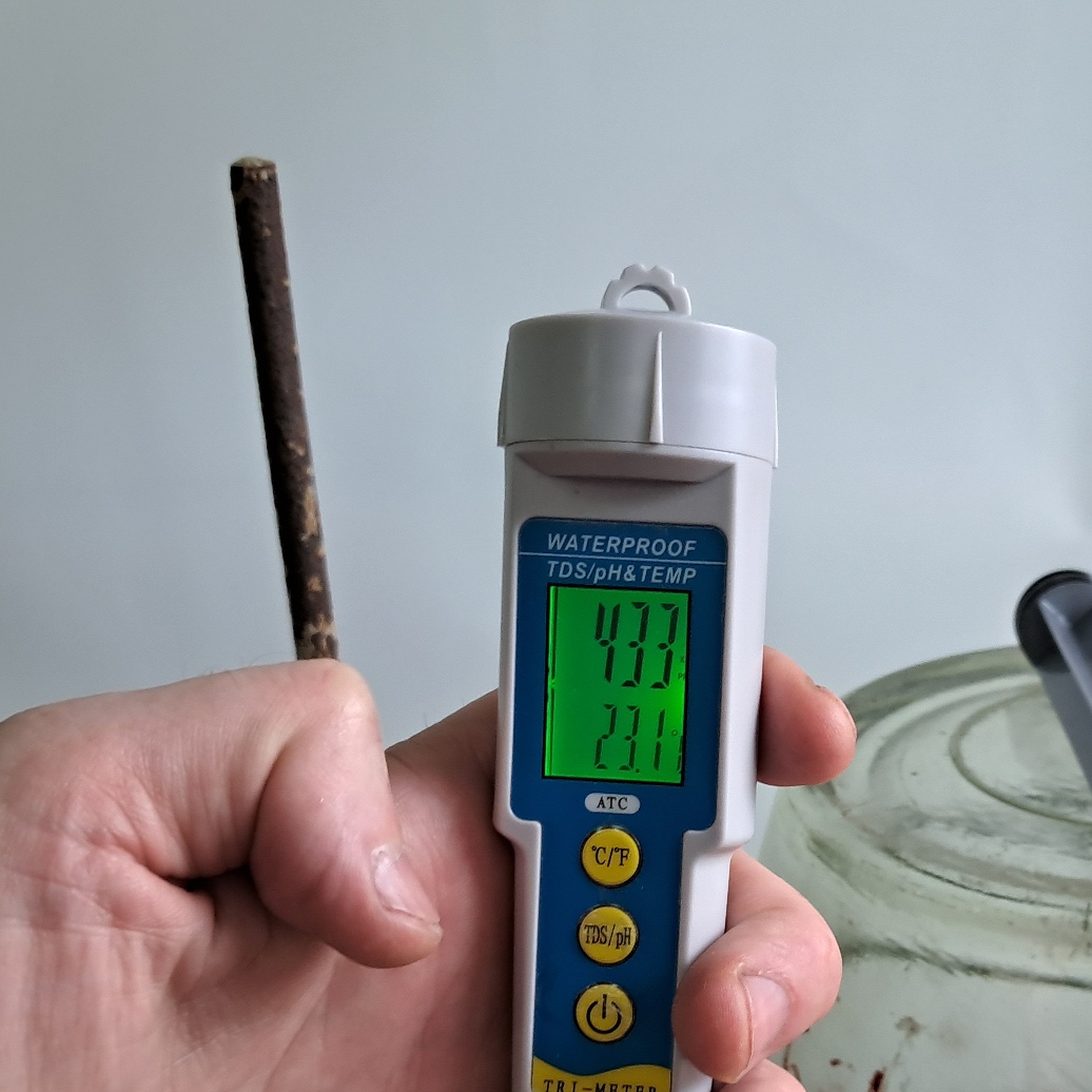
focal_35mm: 47
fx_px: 1677
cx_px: 765
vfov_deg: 35.4
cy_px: 787
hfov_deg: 35.5
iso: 160
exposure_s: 1/50
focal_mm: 4
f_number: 1.8
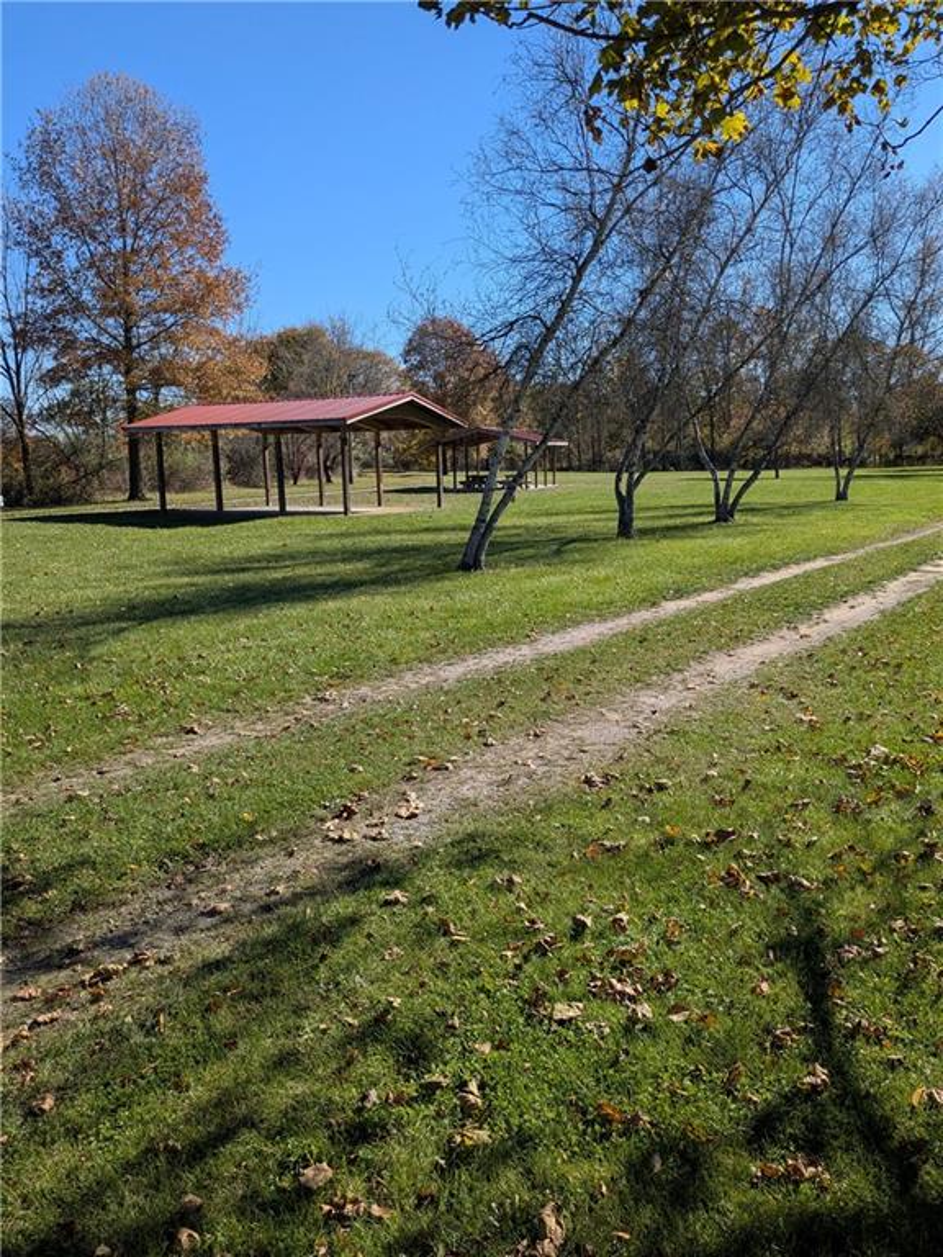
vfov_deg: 65.3
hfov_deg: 51.4
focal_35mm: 27
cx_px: 472
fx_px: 981
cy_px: 628
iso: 60
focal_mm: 4.38
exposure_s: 1/2924
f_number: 1.73
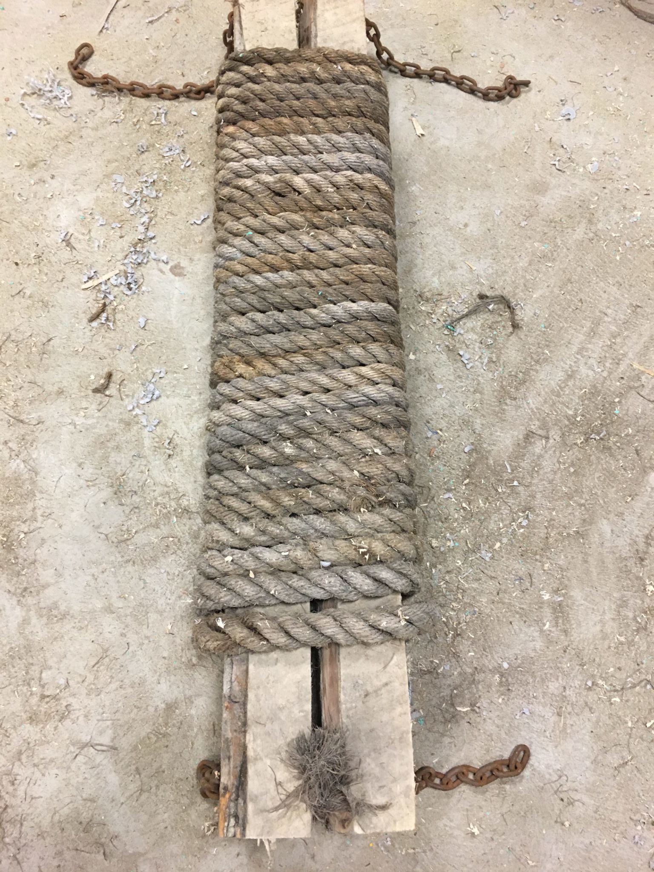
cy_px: 436
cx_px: 327
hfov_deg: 48.2
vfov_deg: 61.7
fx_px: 731
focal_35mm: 29
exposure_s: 1/30
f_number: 2.2
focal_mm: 4.15
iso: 125
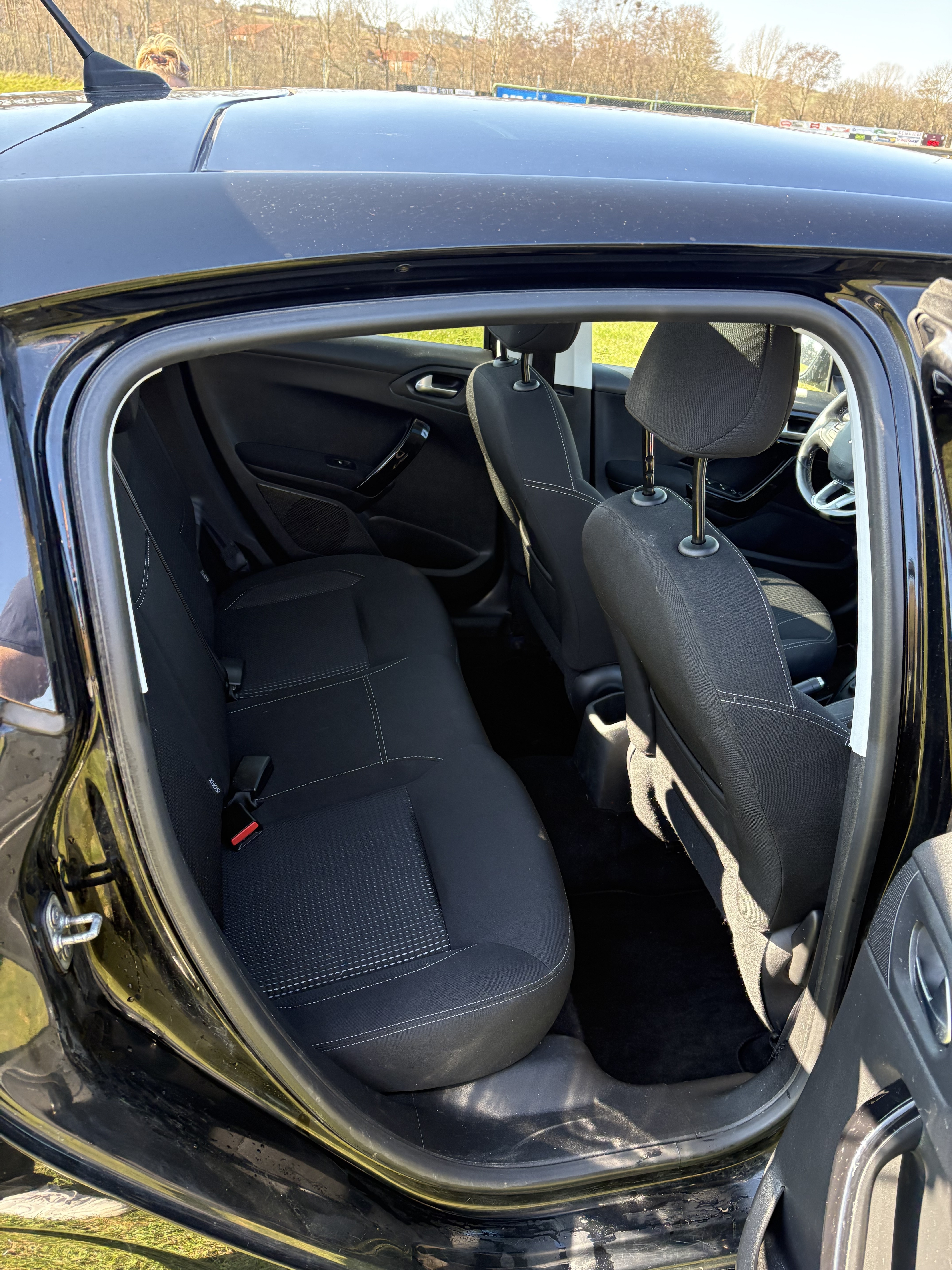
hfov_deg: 53.1
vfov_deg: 67.3
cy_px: 635
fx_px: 953
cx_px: 476
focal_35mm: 26
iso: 125
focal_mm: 5.96
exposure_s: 1/151
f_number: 1.6
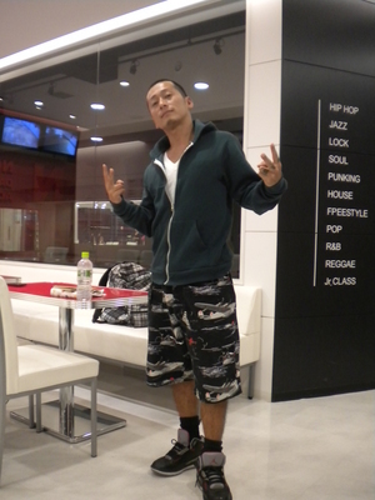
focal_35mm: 35
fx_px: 506
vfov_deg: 52.6
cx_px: 188
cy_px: 250
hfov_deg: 40.7
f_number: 3.1
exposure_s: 1/42.2
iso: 400
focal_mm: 6.3
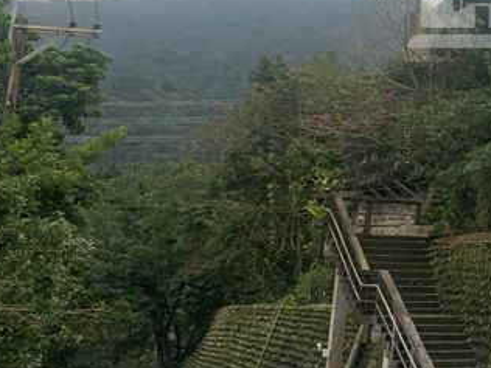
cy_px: -23
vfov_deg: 18.1
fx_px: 1121
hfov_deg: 21.4
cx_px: 699
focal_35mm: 79
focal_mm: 4.25
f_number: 1.8
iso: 25
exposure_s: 1/391
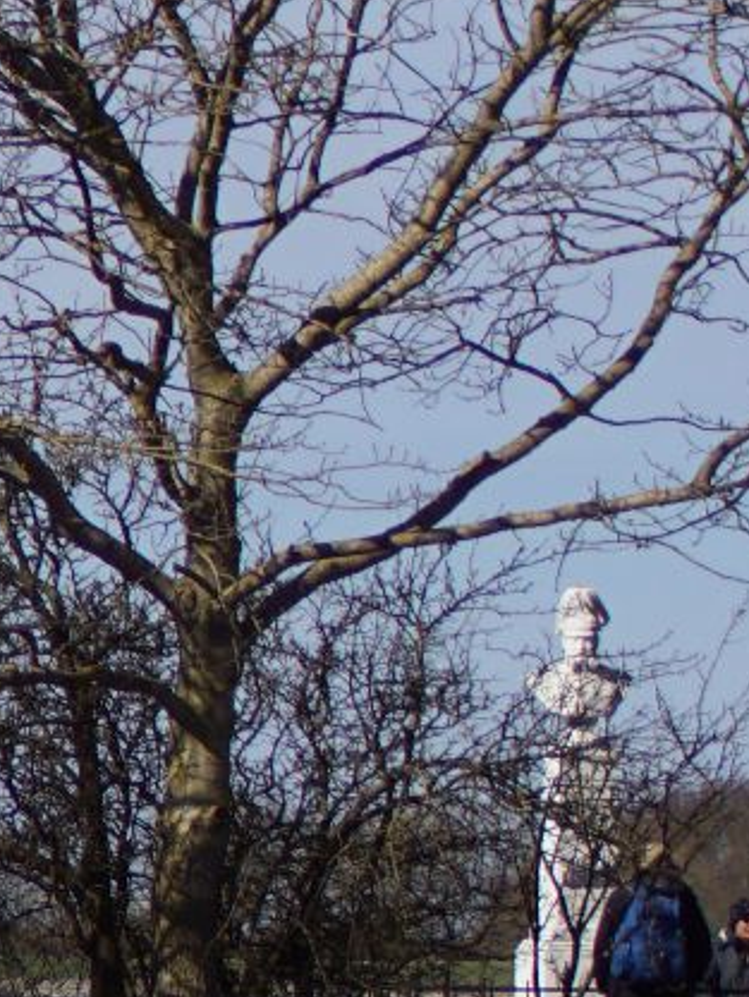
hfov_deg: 3.5
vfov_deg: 4.8
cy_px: 748
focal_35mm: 415
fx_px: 11967
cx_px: -1761
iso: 200
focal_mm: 50
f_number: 5
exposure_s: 1/2000
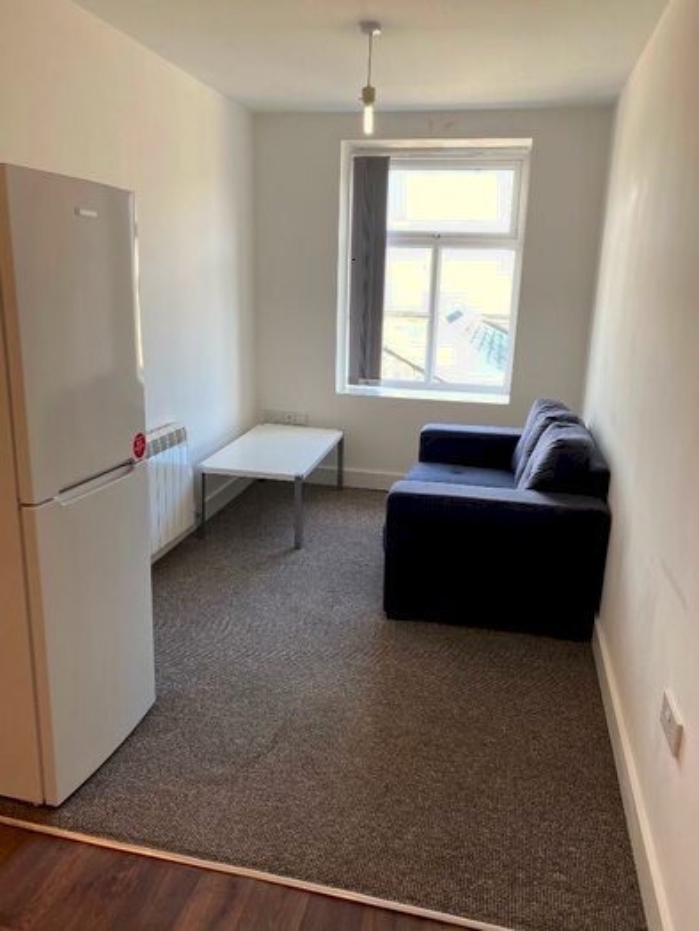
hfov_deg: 53.1
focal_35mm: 26
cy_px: 466
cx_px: 350
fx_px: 700
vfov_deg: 67.3
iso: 50
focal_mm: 4.25
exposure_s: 1/100
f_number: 1.8
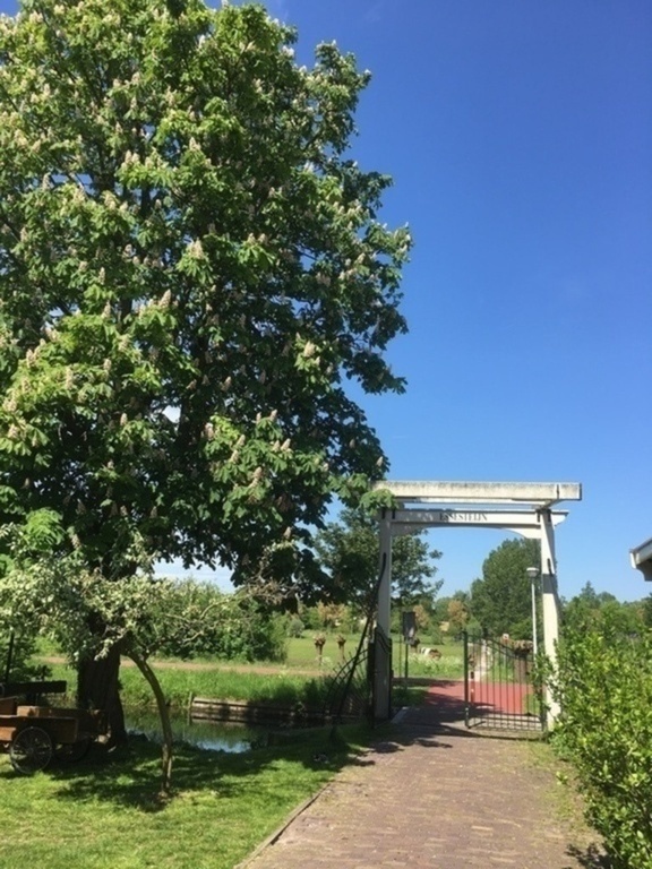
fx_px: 728
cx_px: 326
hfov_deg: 48.2
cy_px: 434
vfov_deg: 61.7
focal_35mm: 29
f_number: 2.2
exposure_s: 1/1026
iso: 25
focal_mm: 4.15
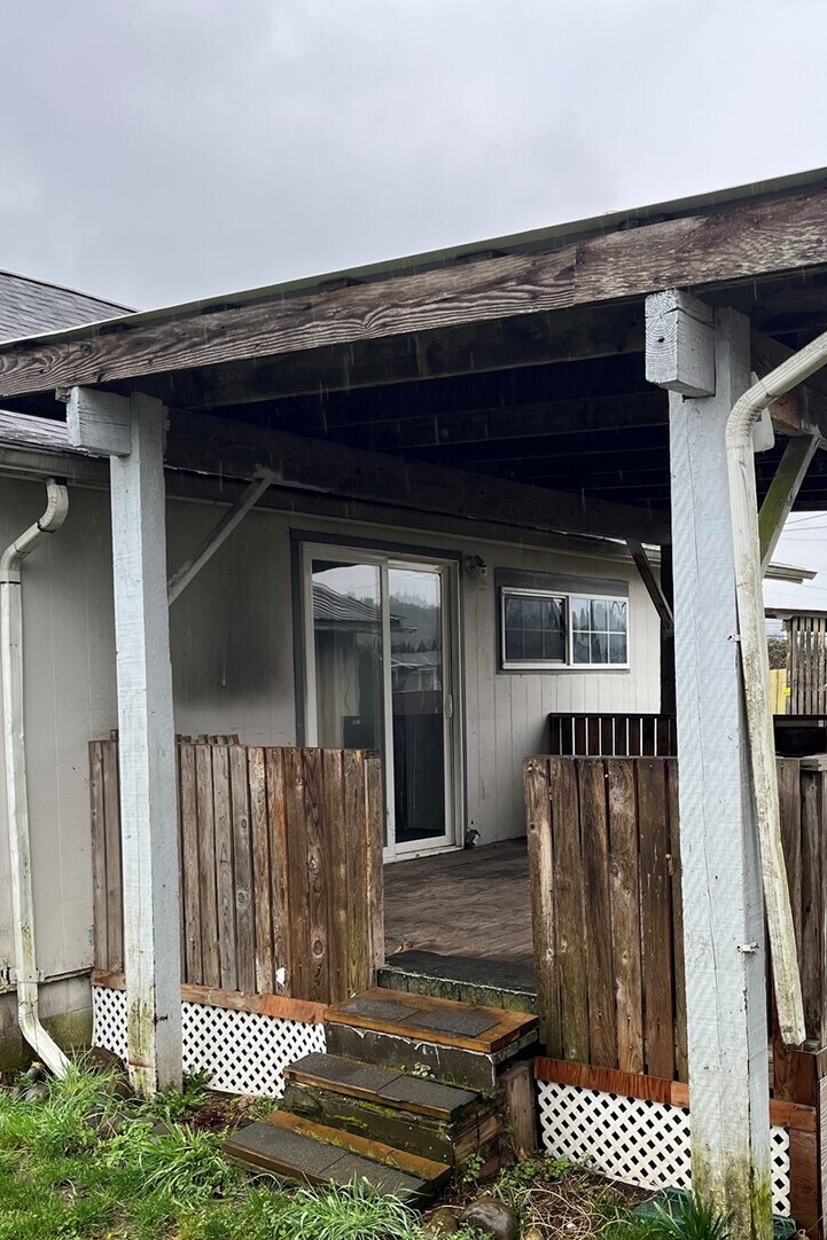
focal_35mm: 36
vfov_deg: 52.7
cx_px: 490
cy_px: 751
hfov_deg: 36.7
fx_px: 1241
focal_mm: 5.1
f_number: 1.6
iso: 50
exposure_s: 1/164
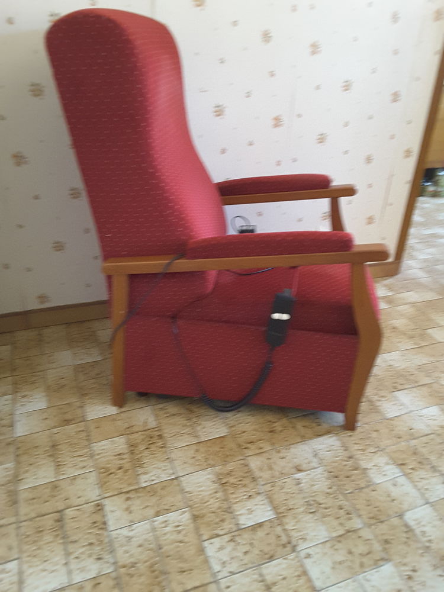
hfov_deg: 45.4
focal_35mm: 31
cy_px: 296
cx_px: 222
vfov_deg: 58.4
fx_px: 530
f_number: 1.9
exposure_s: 1/17
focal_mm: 2.9
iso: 320
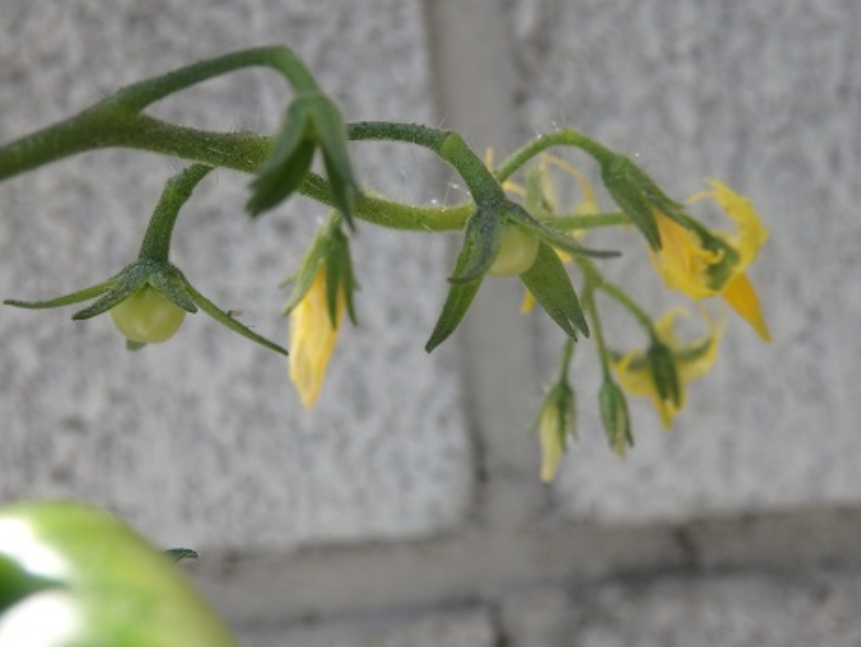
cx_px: 430
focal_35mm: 66
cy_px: 324
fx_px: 1642
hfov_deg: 29.4
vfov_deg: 22.3
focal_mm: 11.9
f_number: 4.4
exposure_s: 1/320
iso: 125
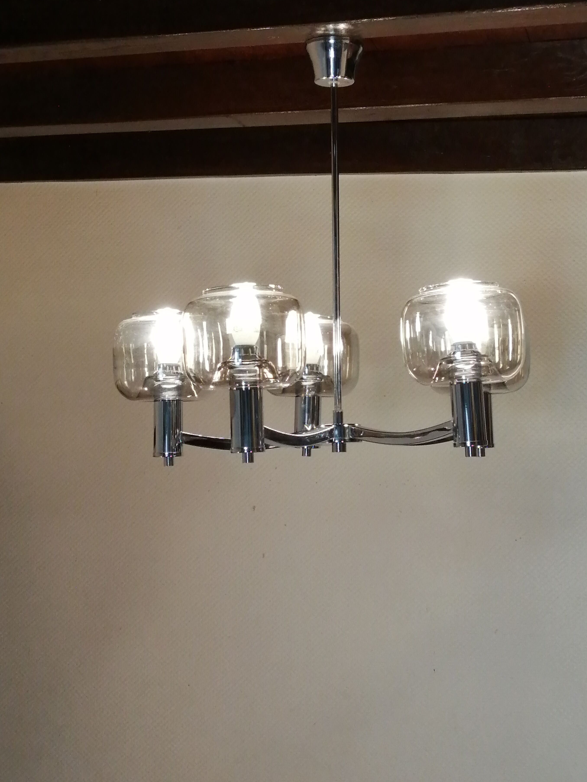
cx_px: 331
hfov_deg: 24.0
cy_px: 385
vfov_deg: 31.7
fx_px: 1379
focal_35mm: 61
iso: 80
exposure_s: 1/50
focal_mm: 3.46
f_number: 1.8
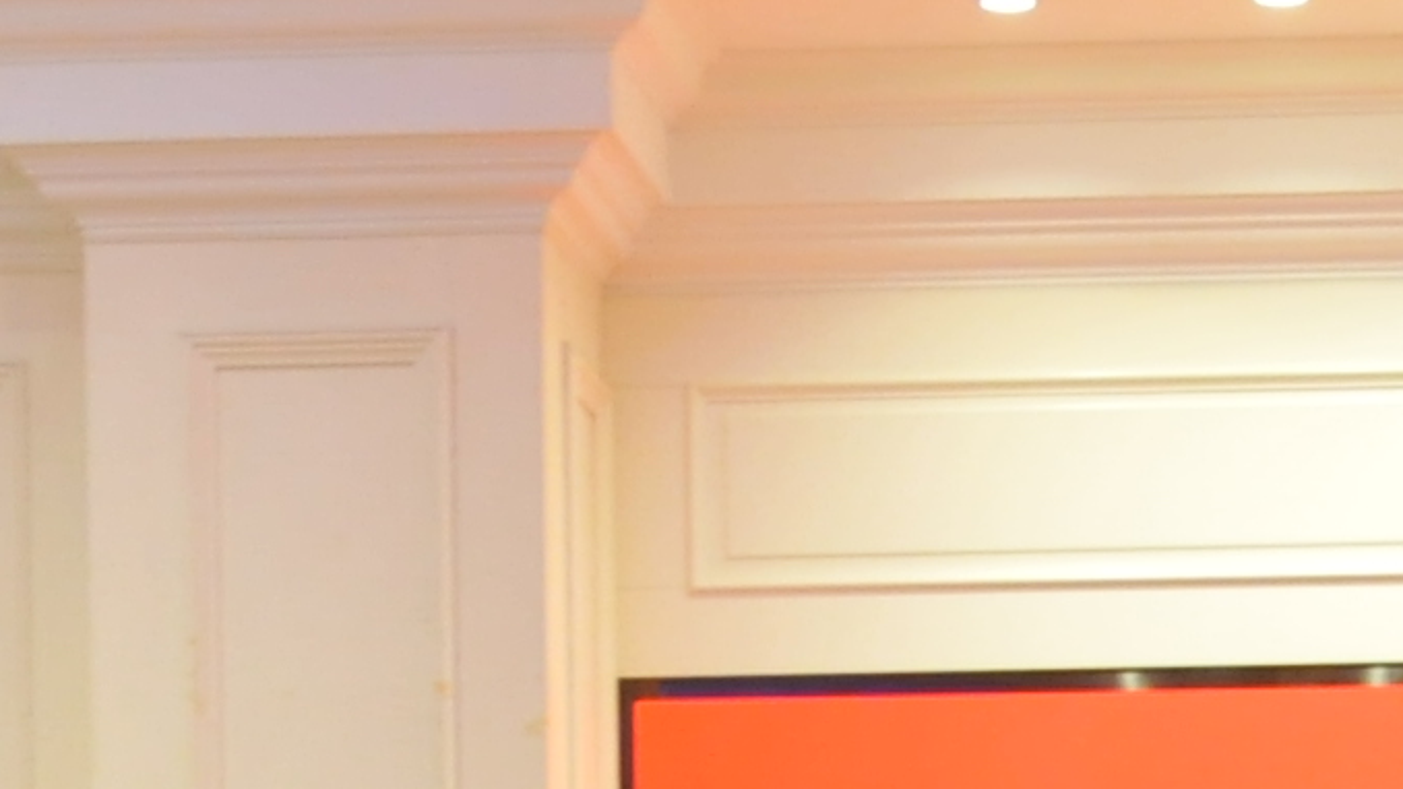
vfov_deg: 5.4
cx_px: 2227
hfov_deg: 9.6
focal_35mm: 218
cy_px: 1813
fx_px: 8110
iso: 800
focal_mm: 22
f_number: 4.5
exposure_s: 1/13
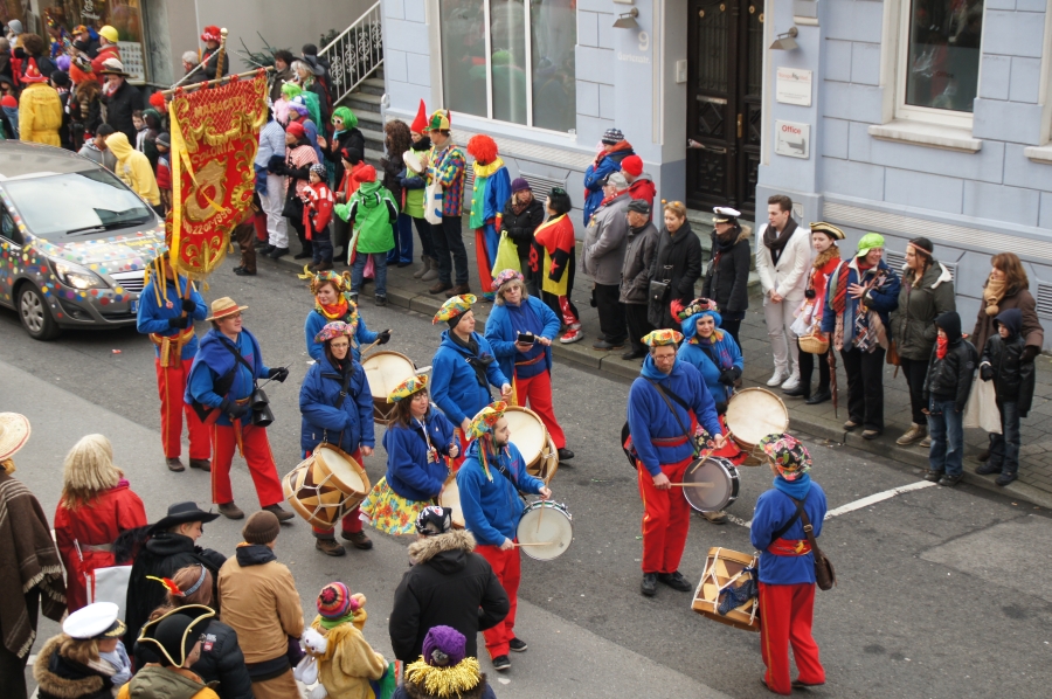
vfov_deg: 22.6
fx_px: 1751
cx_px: 526
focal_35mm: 60
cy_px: 350
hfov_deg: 33.4
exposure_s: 1/80
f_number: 4.5
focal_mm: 40
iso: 250
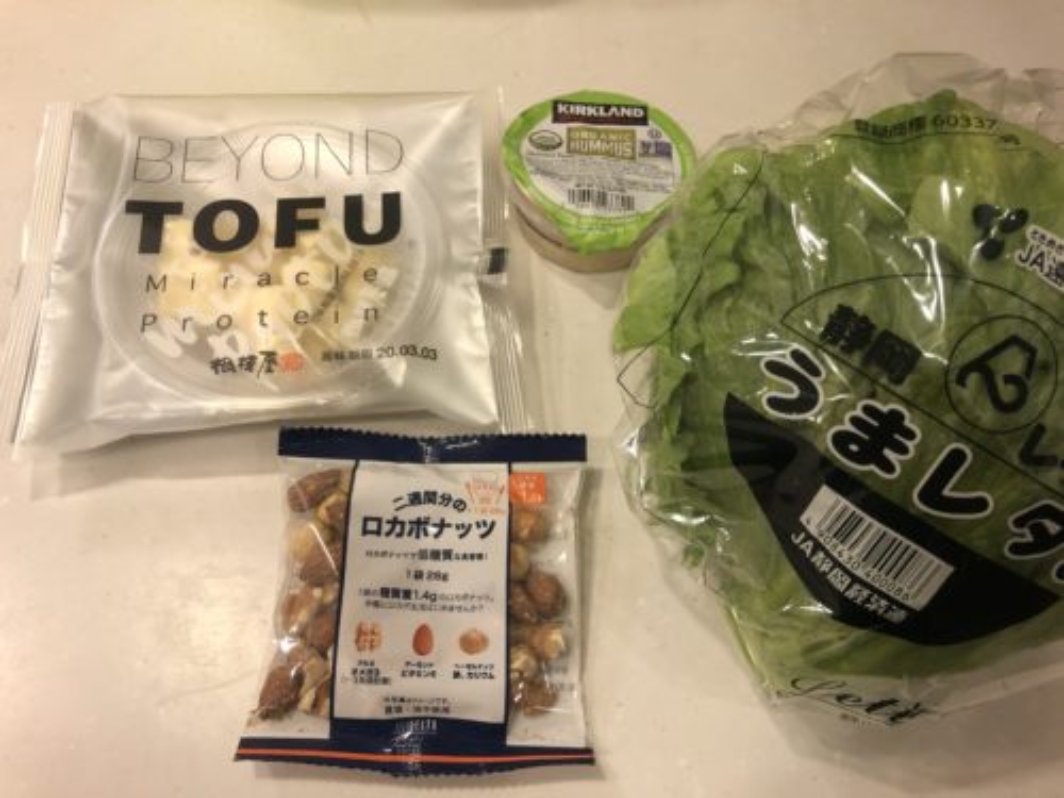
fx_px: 861
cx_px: 532
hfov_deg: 63.4
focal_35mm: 28
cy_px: 399
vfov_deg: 49.7
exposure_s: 1/17
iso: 40
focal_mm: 3.99
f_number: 1.8
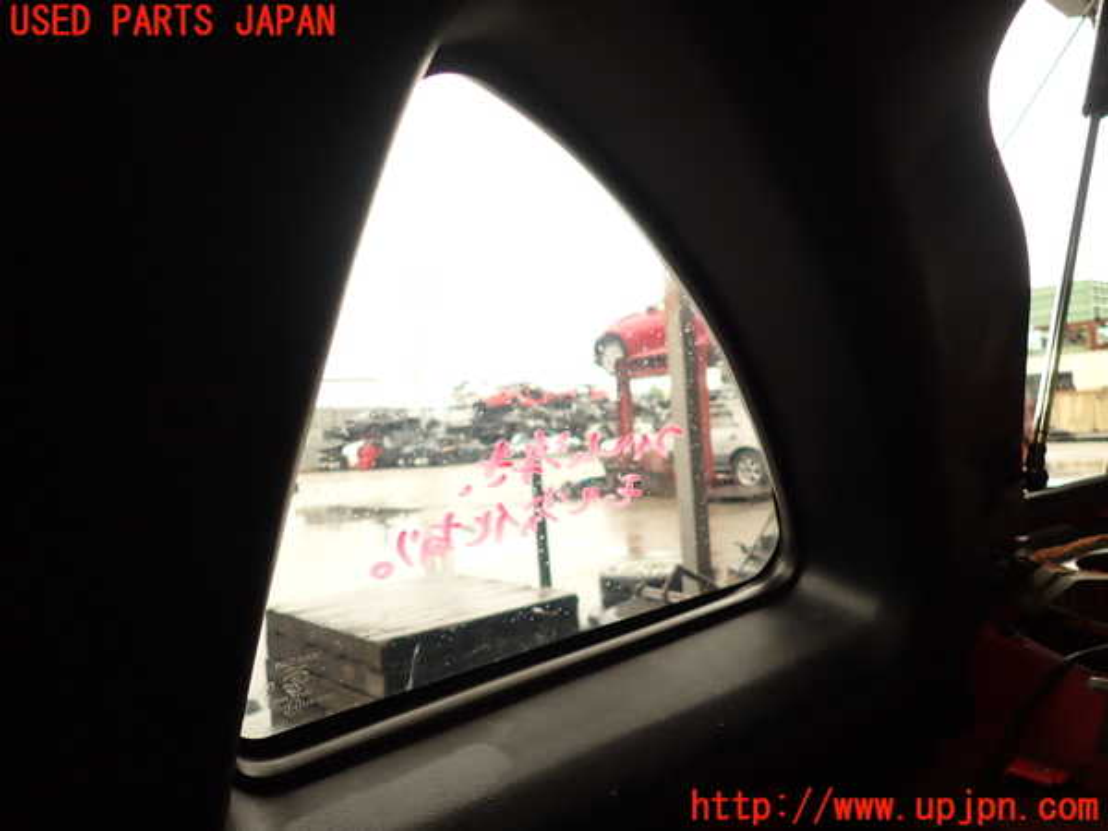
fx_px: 800
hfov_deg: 69.4
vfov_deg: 54.9
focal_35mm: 25
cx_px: 554
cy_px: 416
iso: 100
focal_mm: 4.5
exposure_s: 1/100
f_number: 2
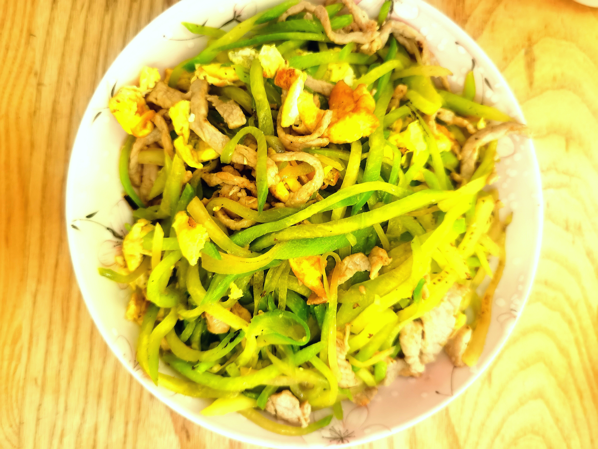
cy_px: 224
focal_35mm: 27
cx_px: 299
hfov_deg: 65.3
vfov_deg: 51.4
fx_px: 466
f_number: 1.9
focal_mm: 6.71
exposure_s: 1/33.3
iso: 400
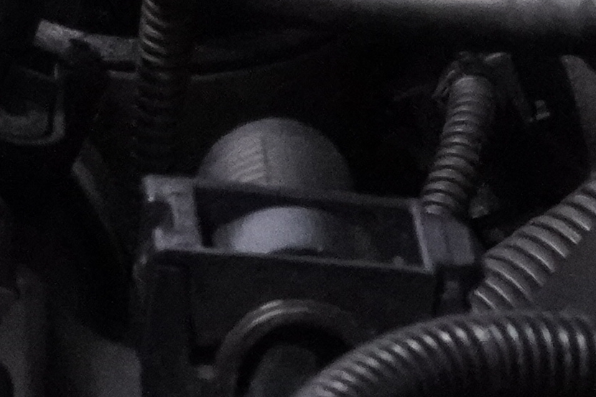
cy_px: -748
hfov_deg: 2.5
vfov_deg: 1.7
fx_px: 13466
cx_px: -75
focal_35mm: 814
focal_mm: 75
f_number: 16
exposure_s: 1/4000
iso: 8000
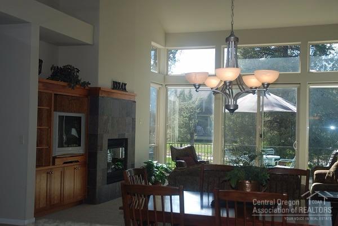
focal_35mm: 46
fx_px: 437
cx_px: 169
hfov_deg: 42.3
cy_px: 113
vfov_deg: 29.0
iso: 100
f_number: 4
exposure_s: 1/125
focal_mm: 31
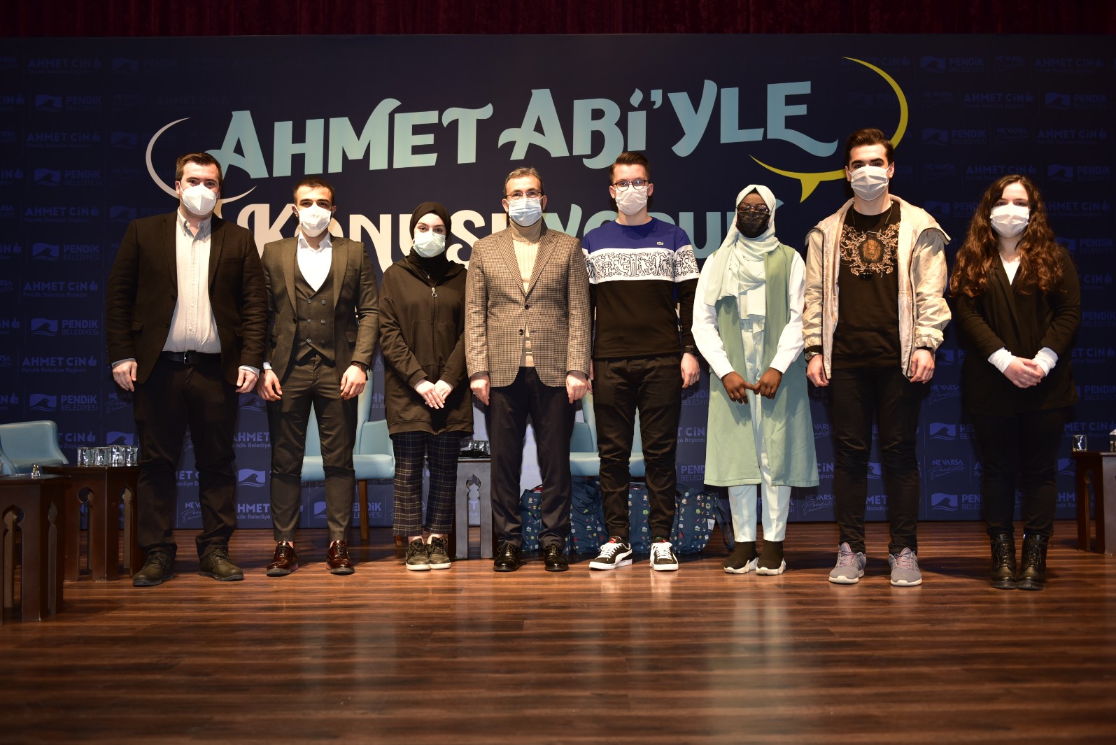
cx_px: 558
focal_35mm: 36
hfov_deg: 53.1
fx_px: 1116
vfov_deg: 36.9
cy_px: 372
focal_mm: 36
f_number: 2.8
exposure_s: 1/125
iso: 320
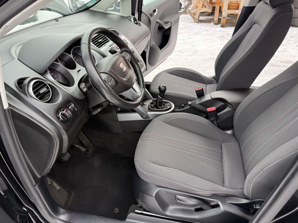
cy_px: 112
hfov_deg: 71.6
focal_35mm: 24
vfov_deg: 56.8
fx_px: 207
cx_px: 149
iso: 80
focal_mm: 6.76
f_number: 1.78
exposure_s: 1/133
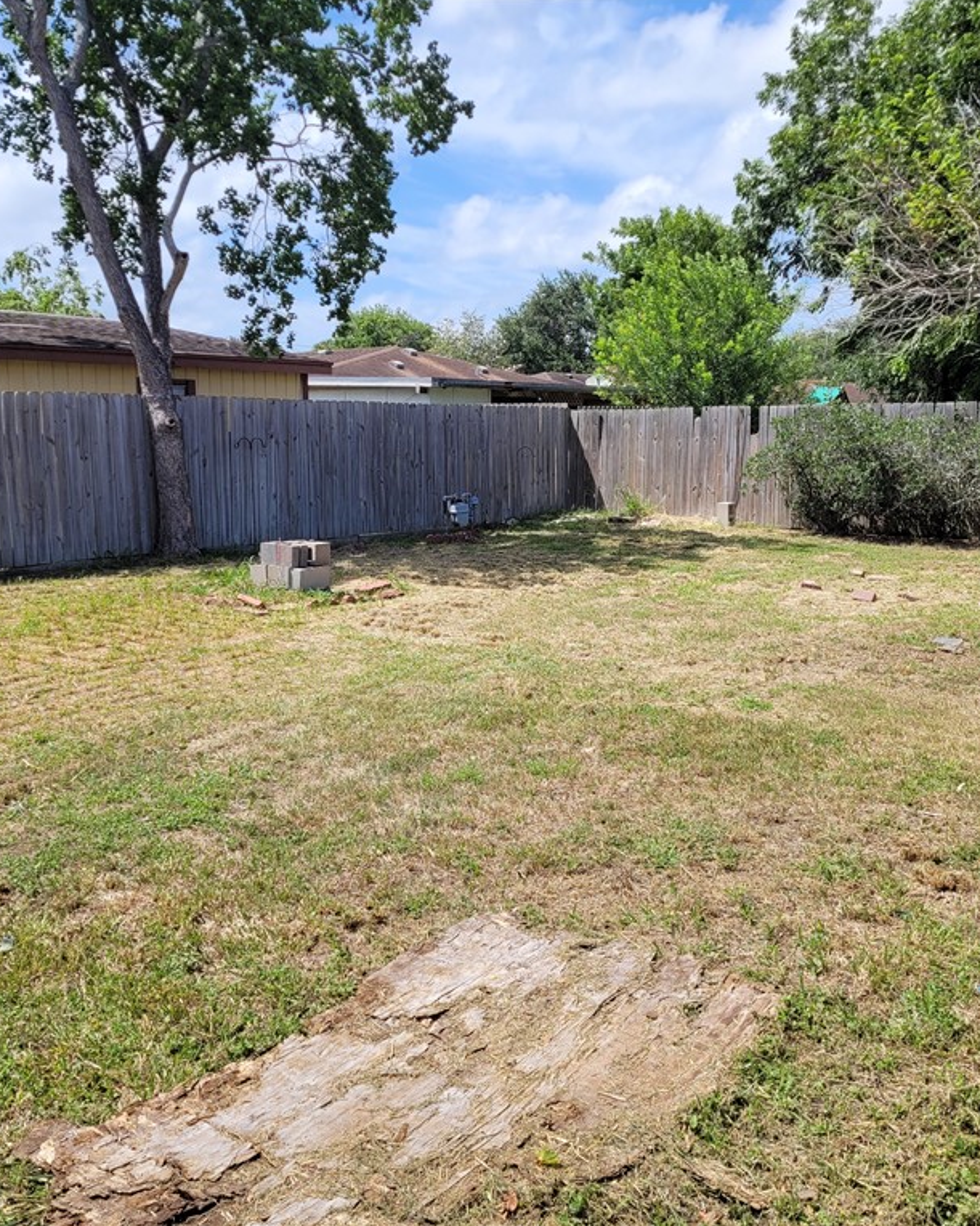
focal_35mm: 34
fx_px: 1233
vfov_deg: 52.8
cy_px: 611
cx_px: 491
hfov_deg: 43.3
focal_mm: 5.4
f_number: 1.8
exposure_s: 1/2134
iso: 40
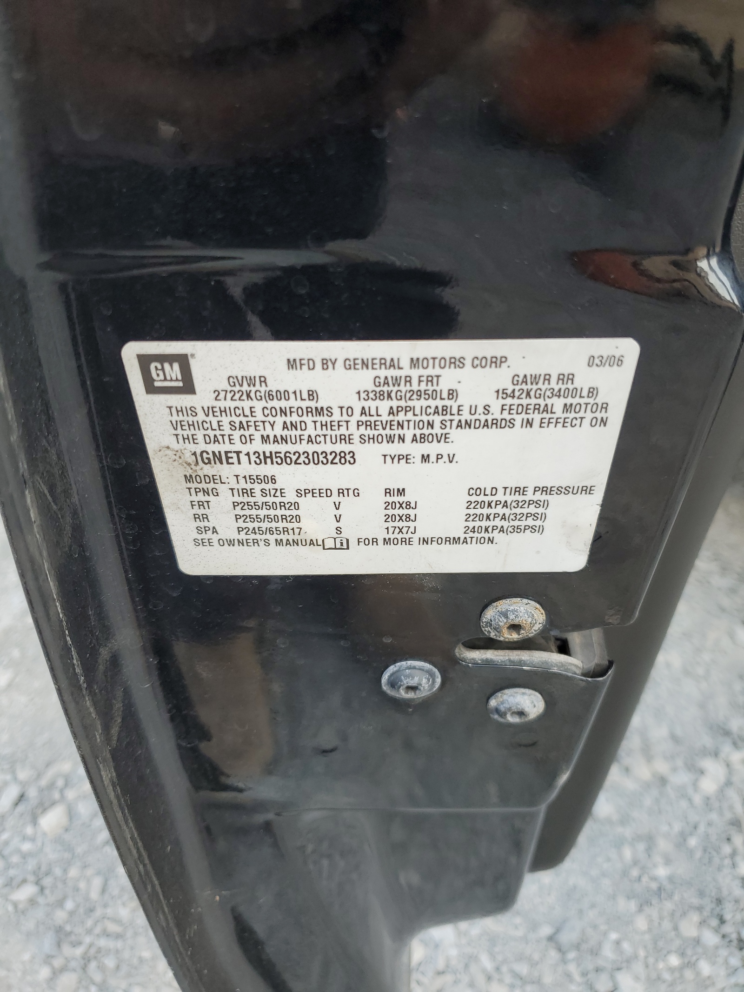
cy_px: 496
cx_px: 372
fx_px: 745
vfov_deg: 67.3
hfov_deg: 53.1
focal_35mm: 26
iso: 50
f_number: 1.5
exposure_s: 1/370
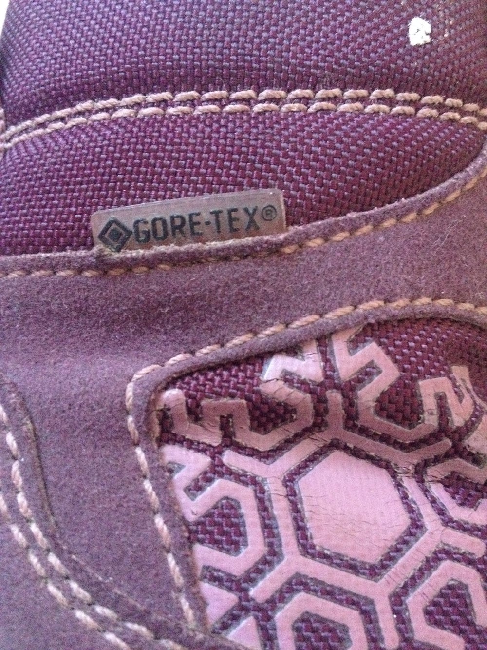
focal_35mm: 35
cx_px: 244
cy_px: 325
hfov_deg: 40.7
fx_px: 656
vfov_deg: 52.6
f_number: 2.4
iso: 800
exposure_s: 1/15
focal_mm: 4.28
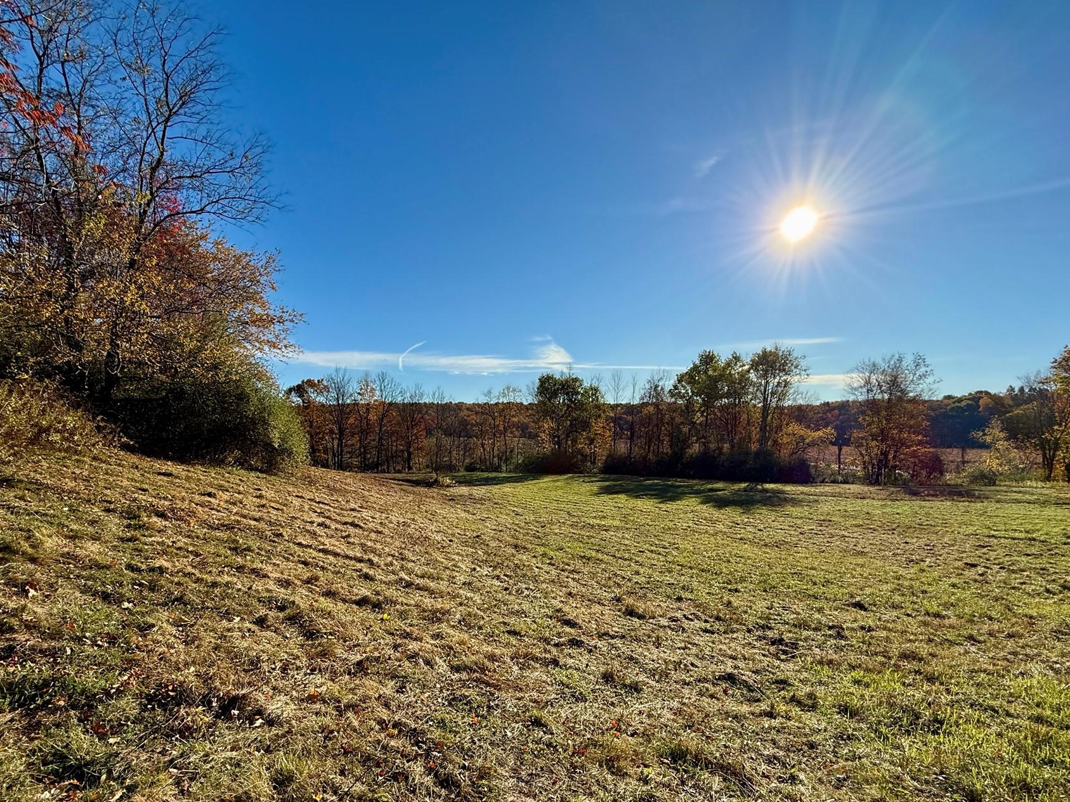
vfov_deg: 74.0
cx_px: 515
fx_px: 525
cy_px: 479
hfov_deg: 91.0
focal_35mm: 17
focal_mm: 2.22
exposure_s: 1/2024
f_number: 2.2
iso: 64
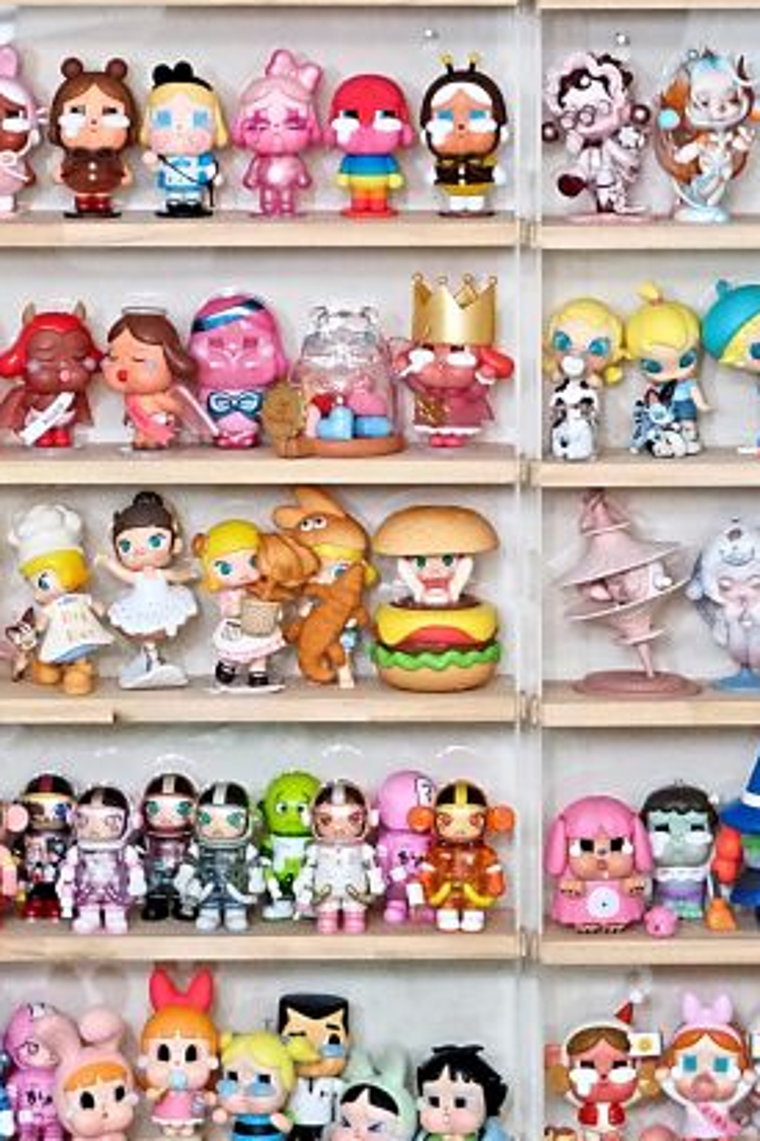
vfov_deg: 11.4
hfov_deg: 7.7
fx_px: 5609
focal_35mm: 177
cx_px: 511
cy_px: -227
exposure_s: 1/120
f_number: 5.6
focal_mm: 39.6
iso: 4000
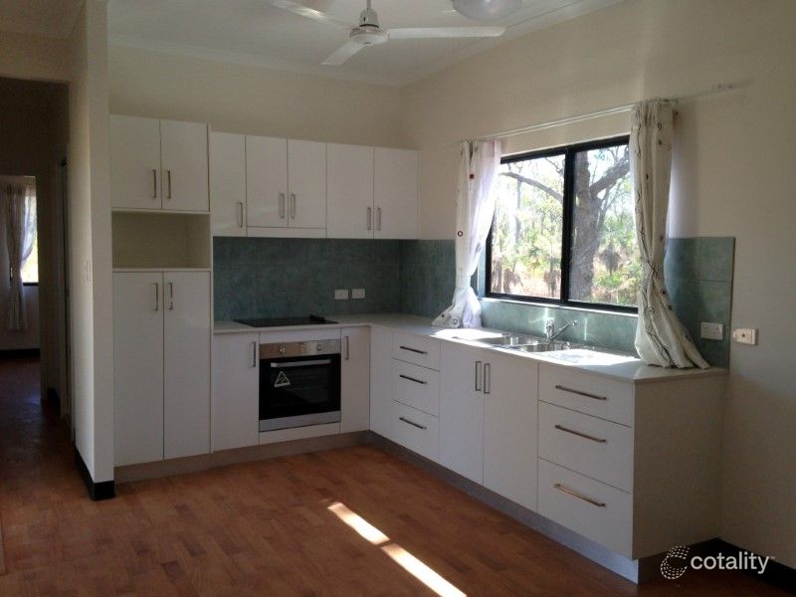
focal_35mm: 33
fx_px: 759
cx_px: 398
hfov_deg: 55.4
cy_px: 298
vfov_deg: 42.9
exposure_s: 1/120
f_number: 2.4
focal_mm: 4.13
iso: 80
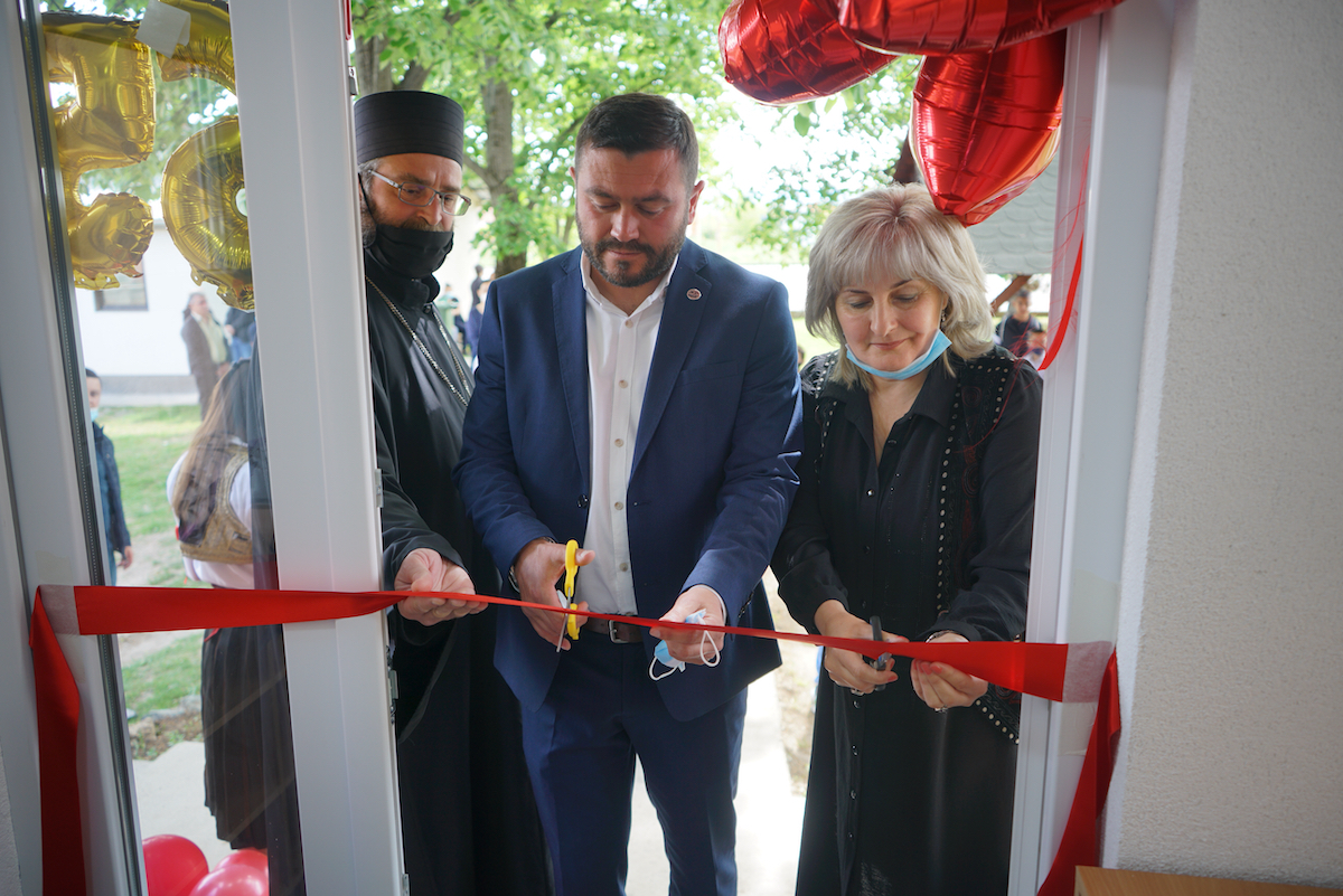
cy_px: 448
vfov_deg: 46.4
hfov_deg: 65.5
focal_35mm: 28
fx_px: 1045
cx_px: 672
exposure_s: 1/60
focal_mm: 28
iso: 160
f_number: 3.5
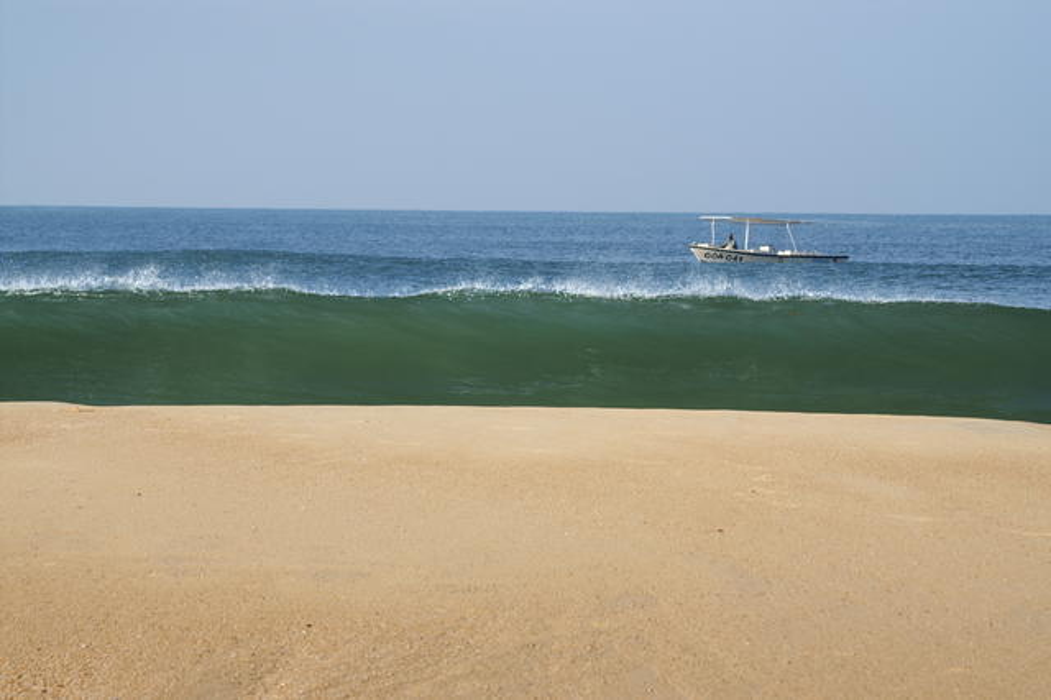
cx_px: 526
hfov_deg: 13.7
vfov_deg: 9.1
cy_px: 350
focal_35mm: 150
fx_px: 4377
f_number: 9
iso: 200
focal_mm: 100
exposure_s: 1/500
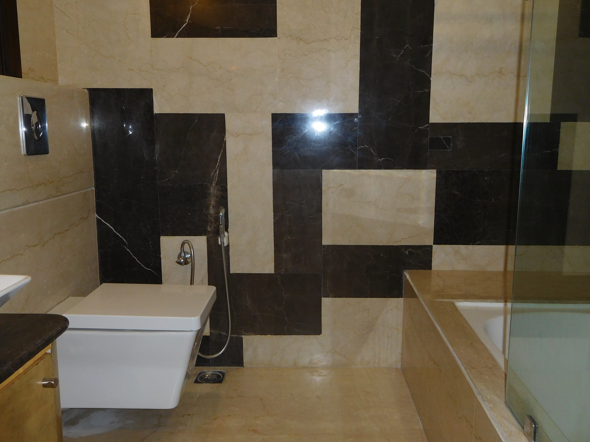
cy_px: 223
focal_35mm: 30
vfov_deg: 46.8
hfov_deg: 59.9
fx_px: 511
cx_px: 306
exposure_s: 1/30
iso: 200
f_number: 3.5
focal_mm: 5
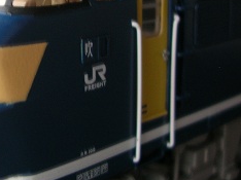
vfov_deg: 19.8
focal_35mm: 74
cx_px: 35
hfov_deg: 25.7
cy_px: 52
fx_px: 515
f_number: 2.8
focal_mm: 5.8
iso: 50
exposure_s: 1/7.8
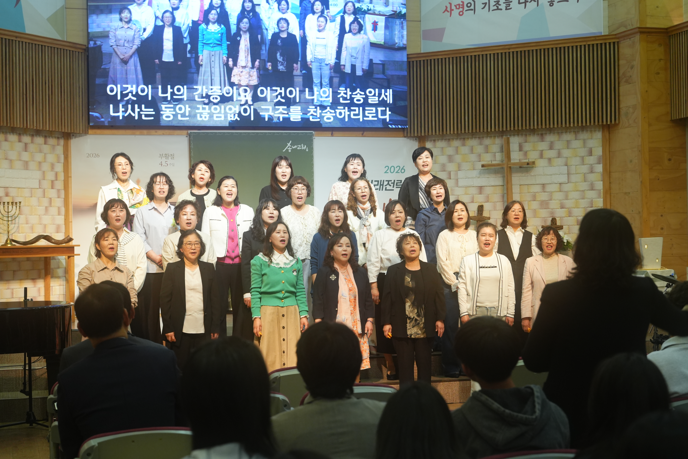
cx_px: 344
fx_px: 1166
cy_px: 230
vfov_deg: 22.3
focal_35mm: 61
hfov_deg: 32.9
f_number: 5
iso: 1250
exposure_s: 1/100
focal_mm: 61
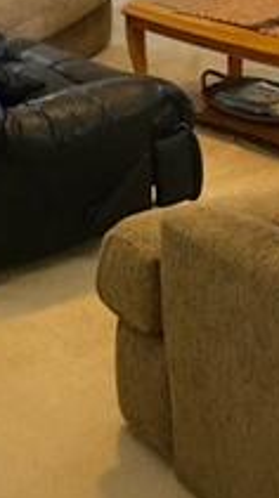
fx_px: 1268
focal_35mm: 96
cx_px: 196
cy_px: -17
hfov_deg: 12.5
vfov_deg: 21.4
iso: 100
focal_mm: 4.15
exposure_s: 1/15
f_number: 2.2
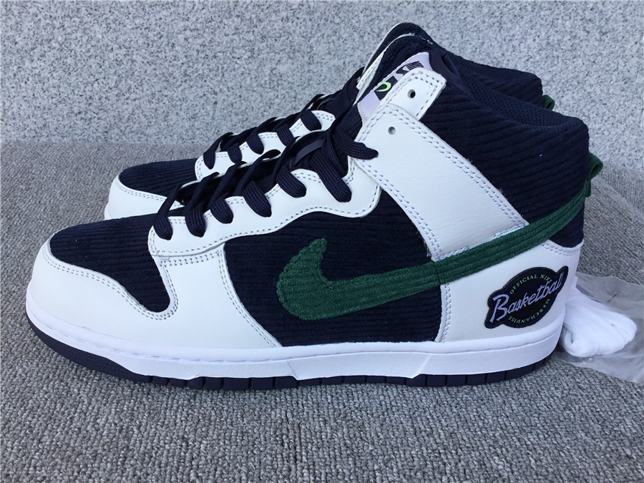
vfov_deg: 45.4
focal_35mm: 31
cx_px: 322
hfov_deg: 58.4
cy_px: 242
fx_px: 577
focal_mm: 3.3
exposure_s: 1/426
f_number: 2.4
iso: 25
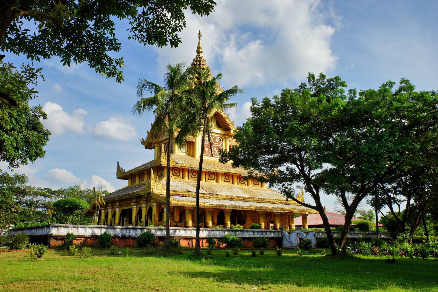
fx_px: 365
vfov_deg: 43.6
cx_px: 219
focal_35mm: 30
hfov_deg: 61.9
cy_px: 146
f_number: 13
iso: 100
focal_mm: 30
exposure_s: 1/125
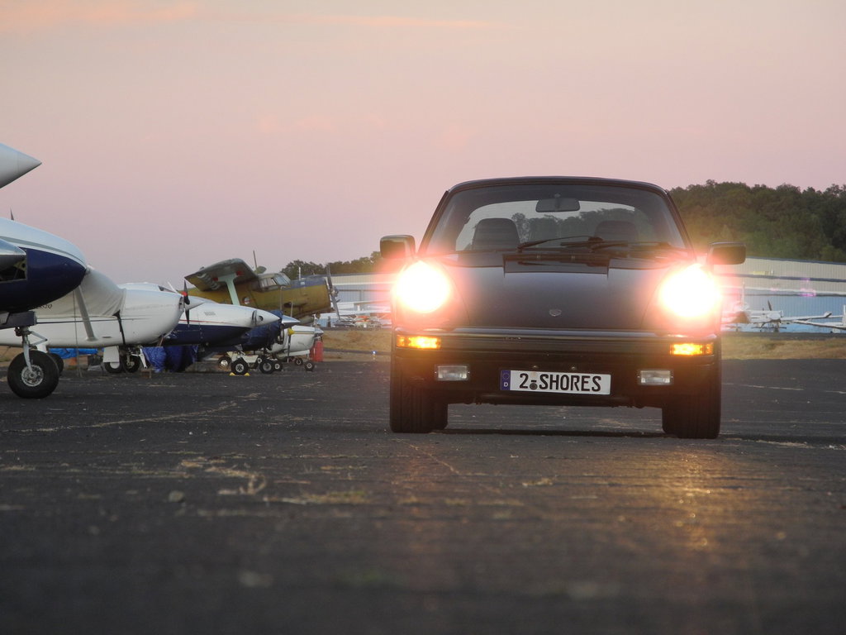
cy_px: 318
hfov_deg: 9.9
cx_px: 423
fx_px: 4888
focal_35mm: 200
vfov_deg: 7.4
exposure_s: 1/30
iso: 218
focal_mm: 42.6
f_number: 5.6
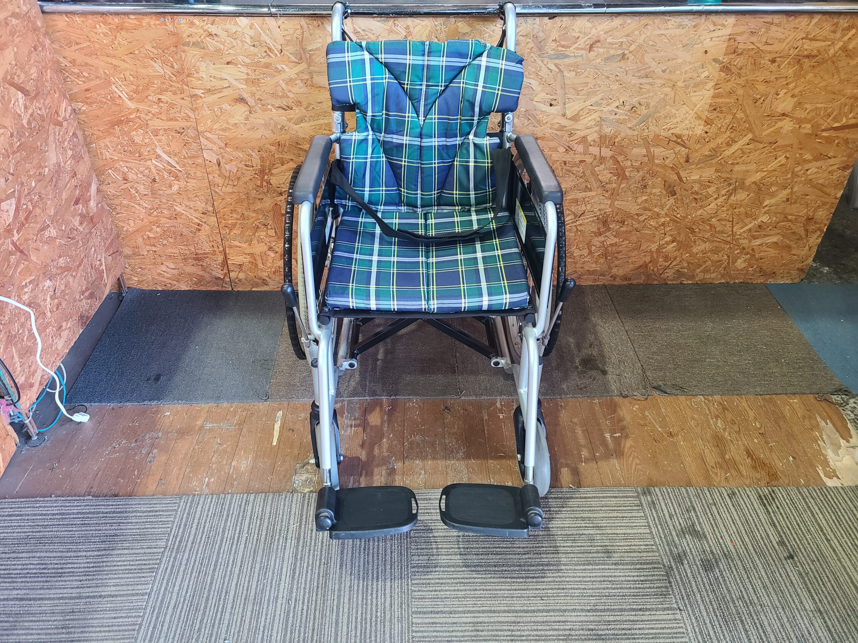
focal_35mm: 26
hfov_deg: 67.3
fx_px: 644
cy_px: 322
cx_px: 429
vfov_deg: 53.1
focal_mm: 5.4
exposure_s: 1/50
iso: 320
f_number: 1.8
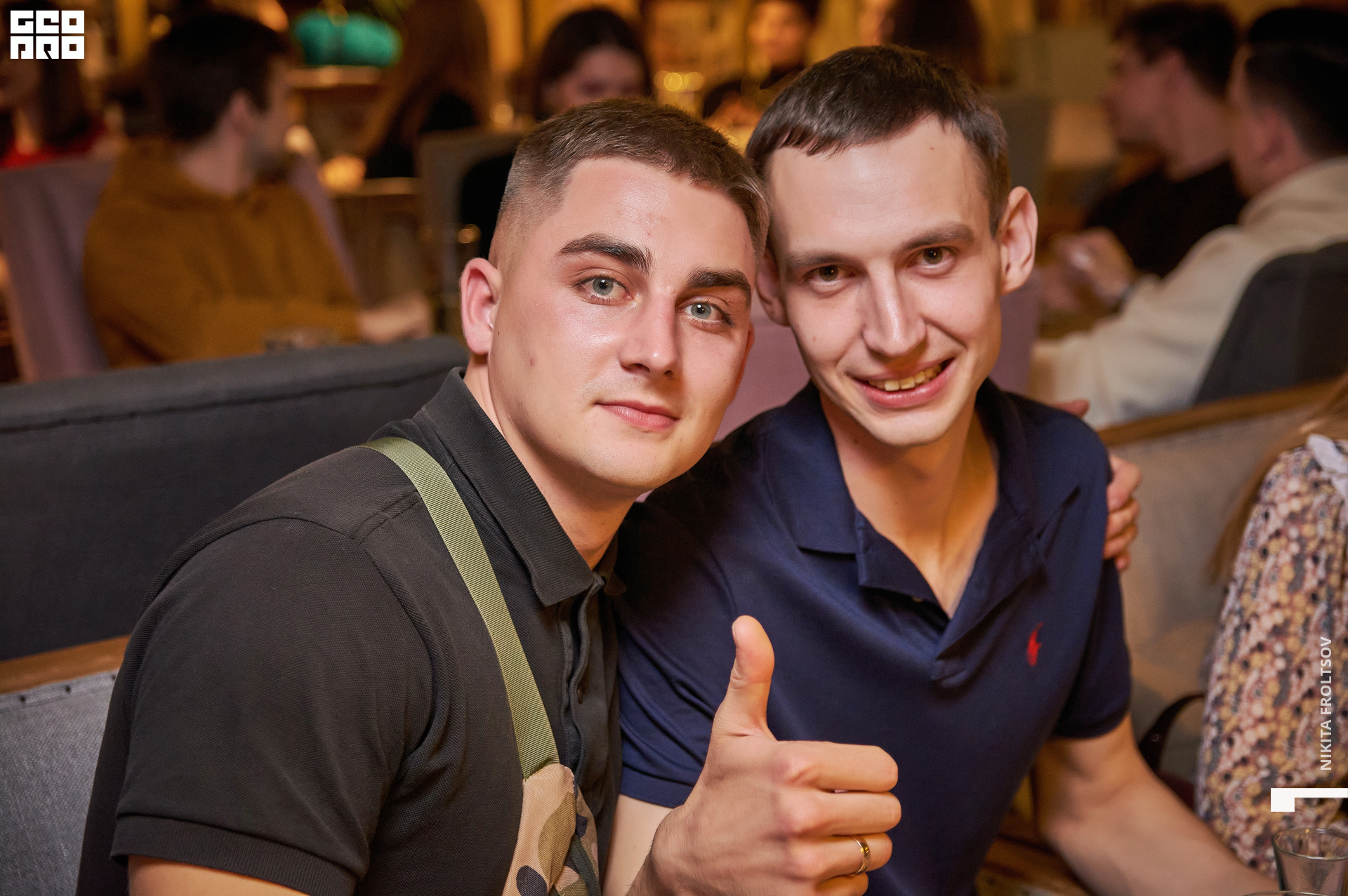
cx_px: 674
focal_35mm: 75
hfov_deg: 27.0
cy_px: 448
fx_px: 2806
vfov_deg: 18.2
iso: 1600
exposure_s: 1/60
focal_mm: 50
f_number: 2.8
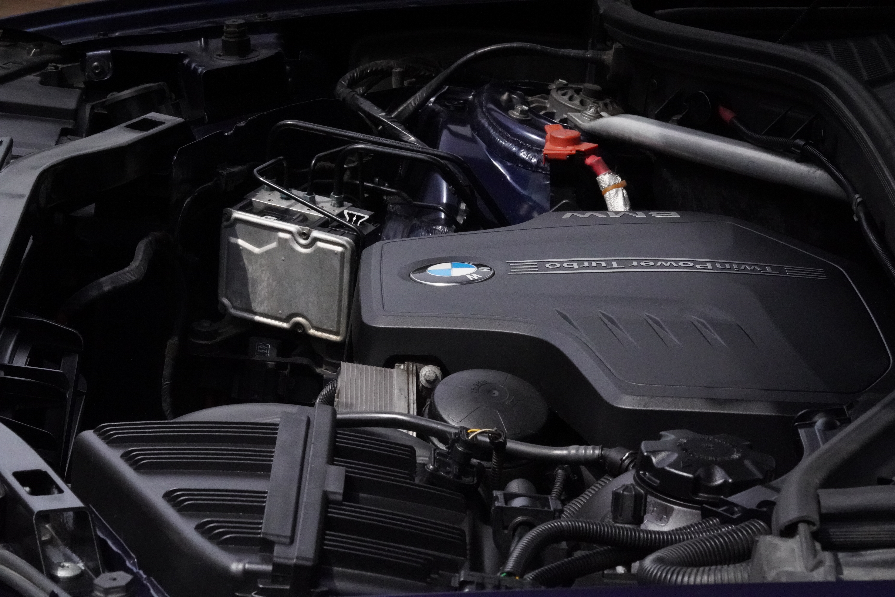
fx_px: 2797
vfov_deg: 12.2
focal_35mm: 112
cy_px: 298
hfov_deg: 18.2
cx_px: 448
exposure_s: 1/4000
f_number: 16
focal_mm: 75
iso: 8000
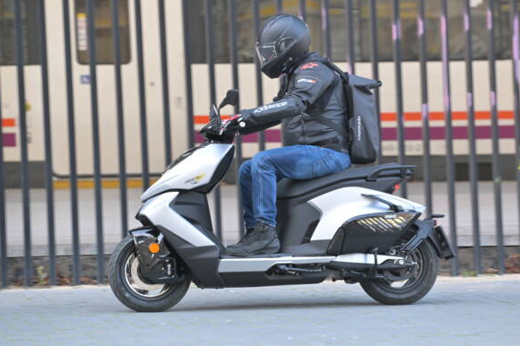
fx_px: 2916
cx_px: 281
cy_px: 168
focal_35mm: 202
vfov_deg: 6.8
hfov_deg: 10.2
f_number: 3.5
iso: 1600
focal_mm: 165
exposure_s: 1/800
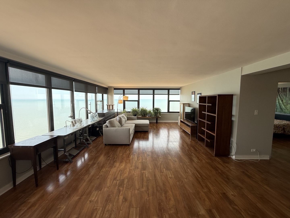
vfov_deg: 85.7
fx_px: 117
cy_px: 109
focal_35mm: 14
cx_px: 145
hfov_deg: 102.1
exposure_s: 1/416
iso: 64
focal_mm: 2.22
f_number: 2.2
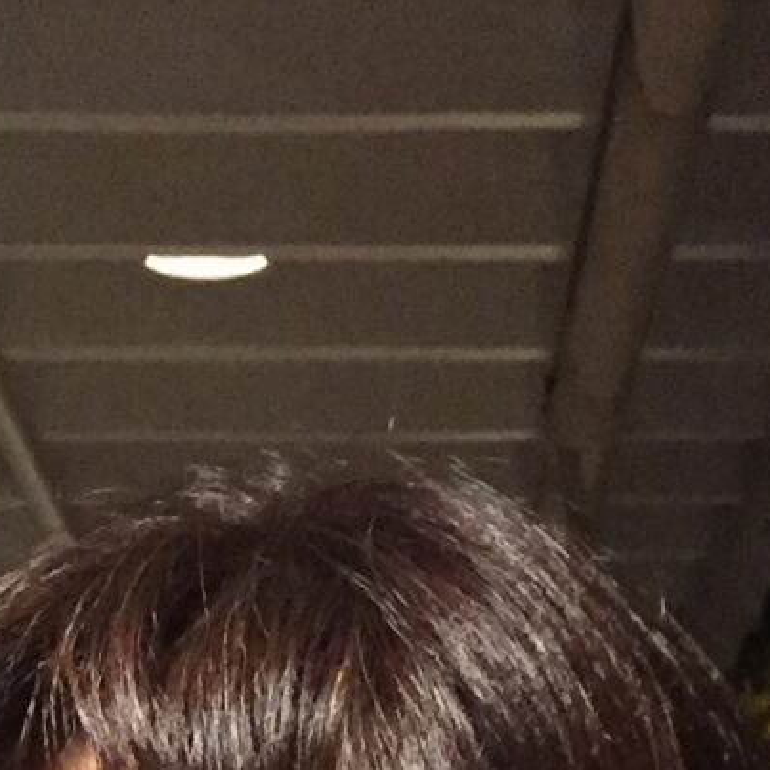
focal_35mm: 163
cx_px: 218
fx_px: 4102
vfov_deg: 9.1
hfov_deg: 10.7
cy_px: 2136
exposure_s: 1/30
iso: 250
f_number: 2.2
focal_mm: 4.15
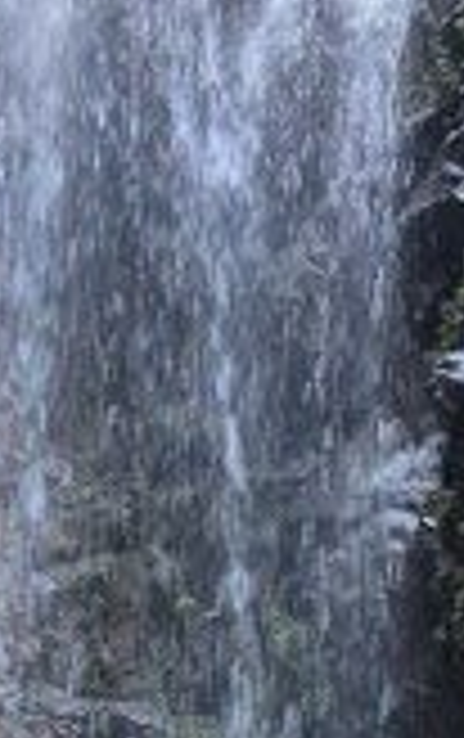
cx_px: 297
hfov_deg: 13.8
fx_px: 1915
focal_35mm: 95
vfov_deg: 21.2
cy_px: 716
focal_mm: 5.4
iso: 800
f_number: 1.8
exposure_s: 1/60
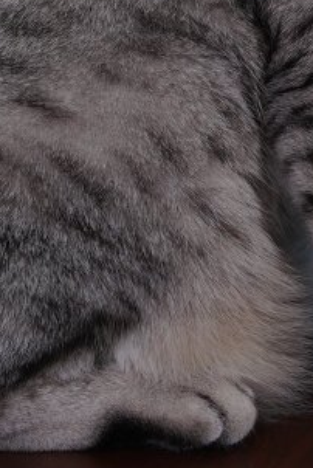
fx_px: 8054
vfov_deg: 3.3
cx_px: -46
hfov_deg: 2.2
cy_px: -346
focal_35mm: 619
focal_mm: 117
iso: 500
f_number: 4
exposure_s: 1/100
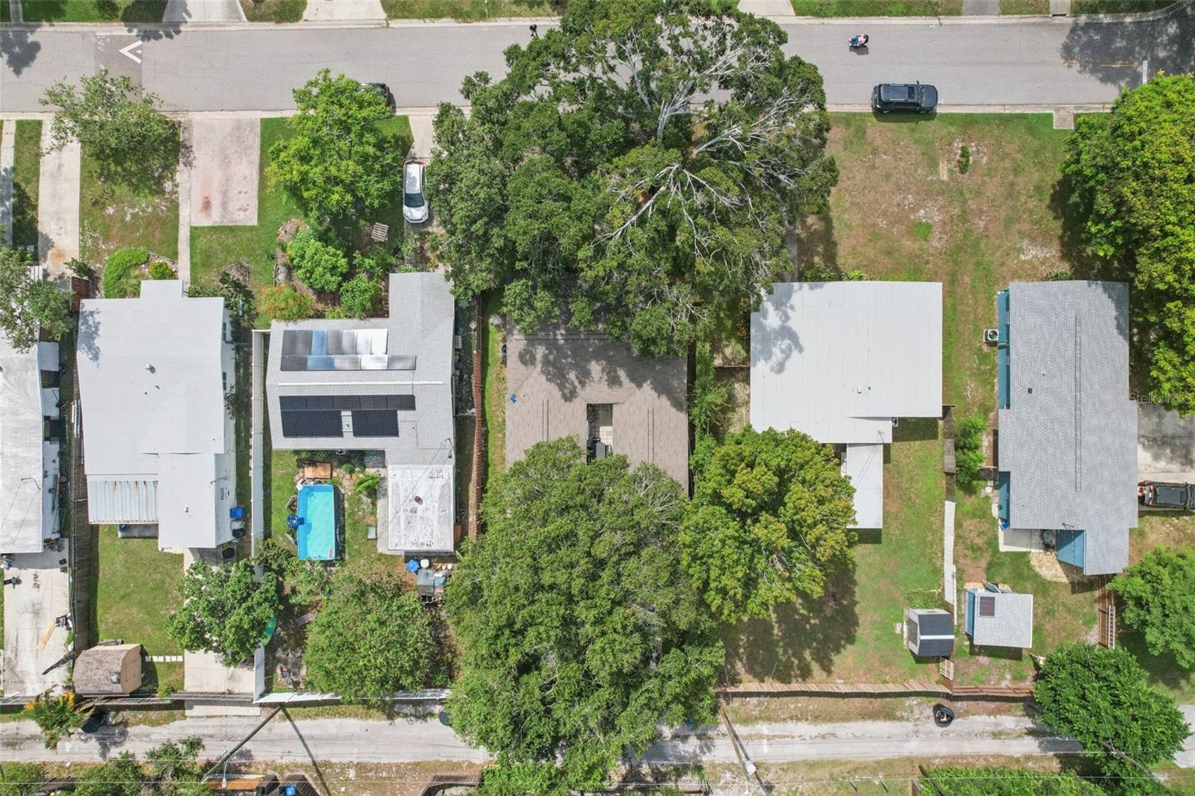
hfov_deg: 78.6
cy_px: 398
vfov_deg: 57.2
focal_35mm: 22
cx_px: 598
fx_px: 730
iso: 400
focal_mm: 8.4
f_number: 2.8
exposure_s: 1/1600
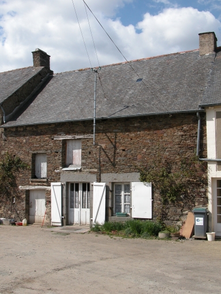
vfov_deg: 44.8
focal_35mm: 42
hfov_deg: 34.3
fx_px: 358
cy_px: 147
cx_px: 110
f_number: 7.3
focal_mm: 10.7
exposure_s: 1/326
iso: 100
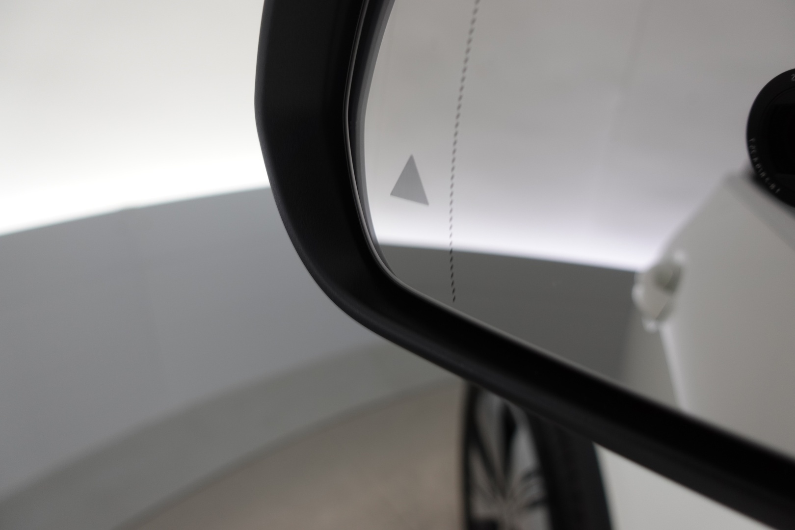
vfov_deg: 53.1
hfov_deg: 73.7
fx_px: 530
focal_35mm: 24
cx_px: 398
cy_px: 265
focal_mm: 9.4
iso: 125
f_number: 2.2
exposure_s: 1/30
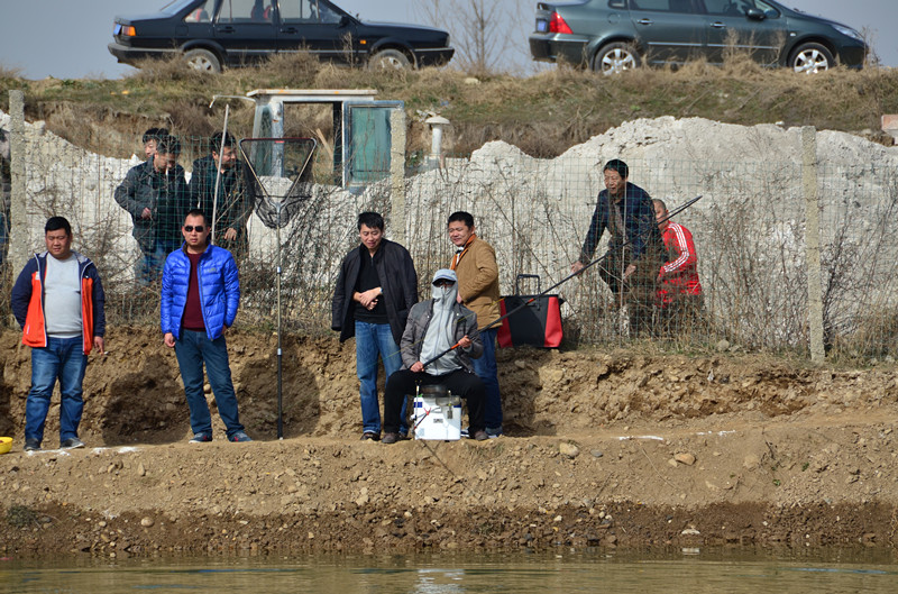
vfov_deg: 4.6
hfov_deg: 6.9
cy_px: 297
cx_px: 449
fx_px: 7464
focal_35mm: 300
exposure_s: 1/640
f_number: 8
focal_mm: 200
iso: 160
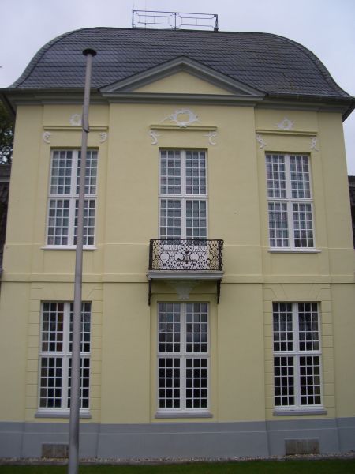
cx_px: 178
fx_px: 479
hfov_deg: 40.7
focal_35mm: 35
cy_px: 237
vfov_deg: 52.6
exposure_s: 1/400
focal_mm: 5.8
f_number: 2.6
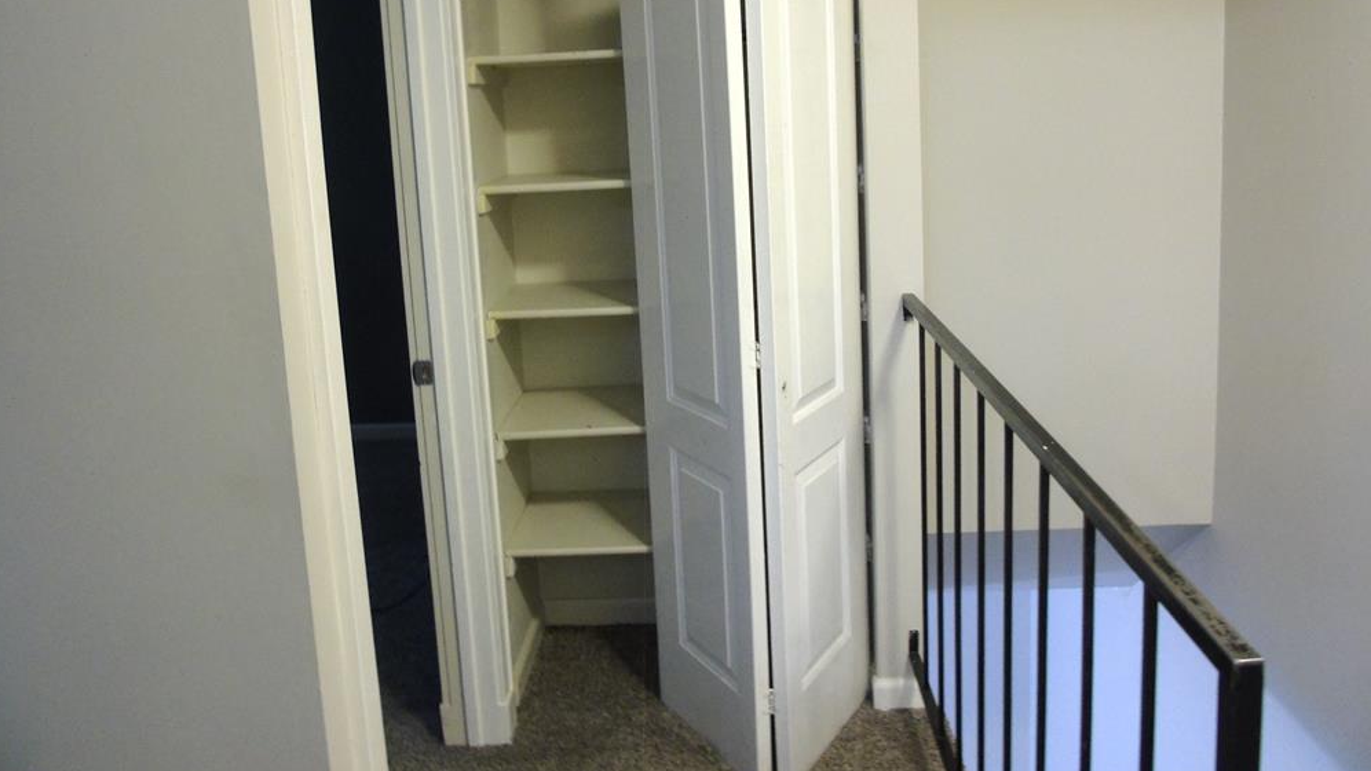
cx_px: 688
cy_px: 254
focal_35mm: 28
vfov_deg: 40.9
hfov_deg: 67.9
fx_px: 1018
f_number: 3.4
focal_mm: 4.4
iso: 400
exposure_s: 1/8
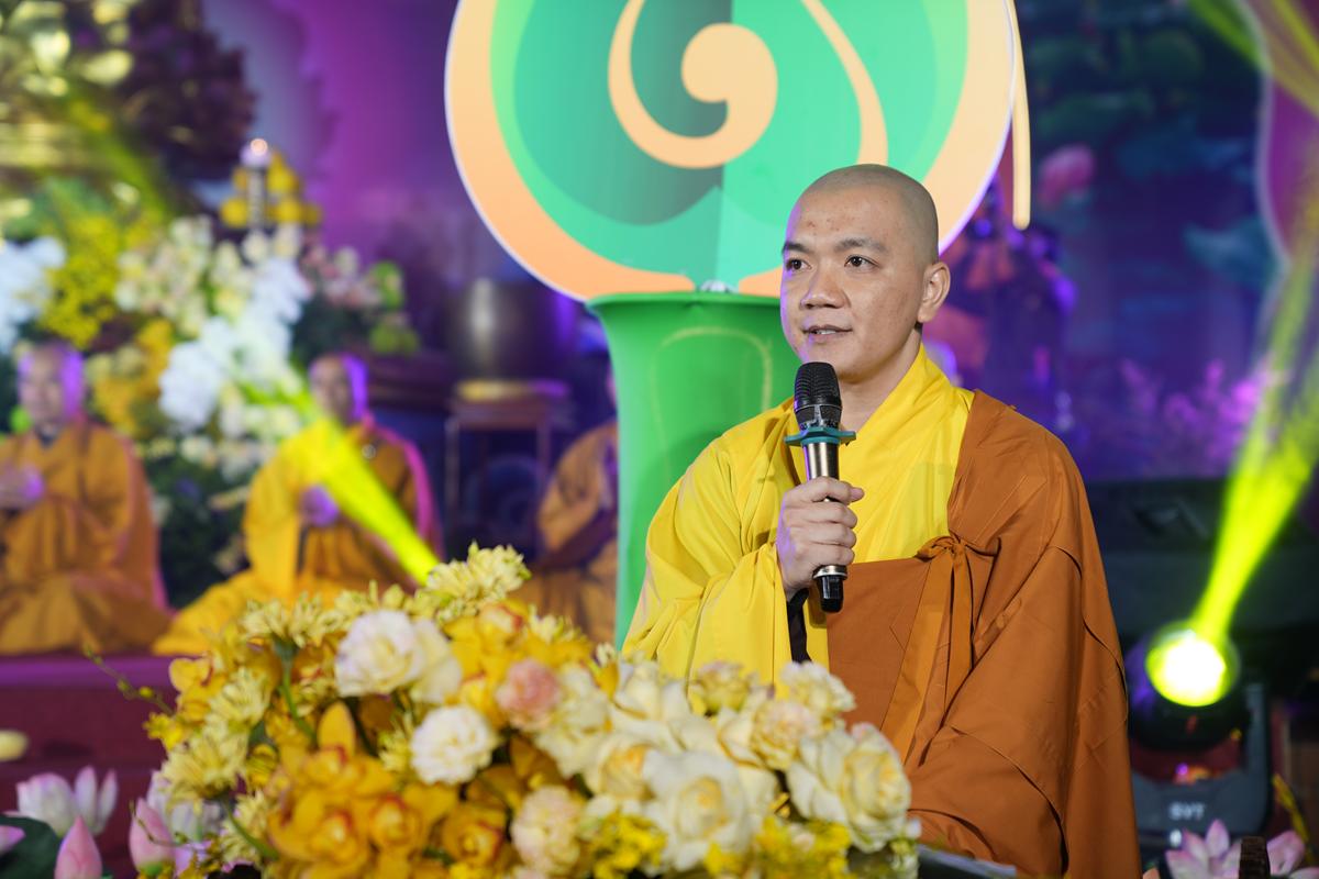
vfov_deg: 19.5
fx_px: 2565
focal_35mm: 70
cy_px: 440
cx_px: 660
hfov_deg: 28.8
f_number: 2.8
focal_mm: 70
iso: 125
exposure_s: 1/80
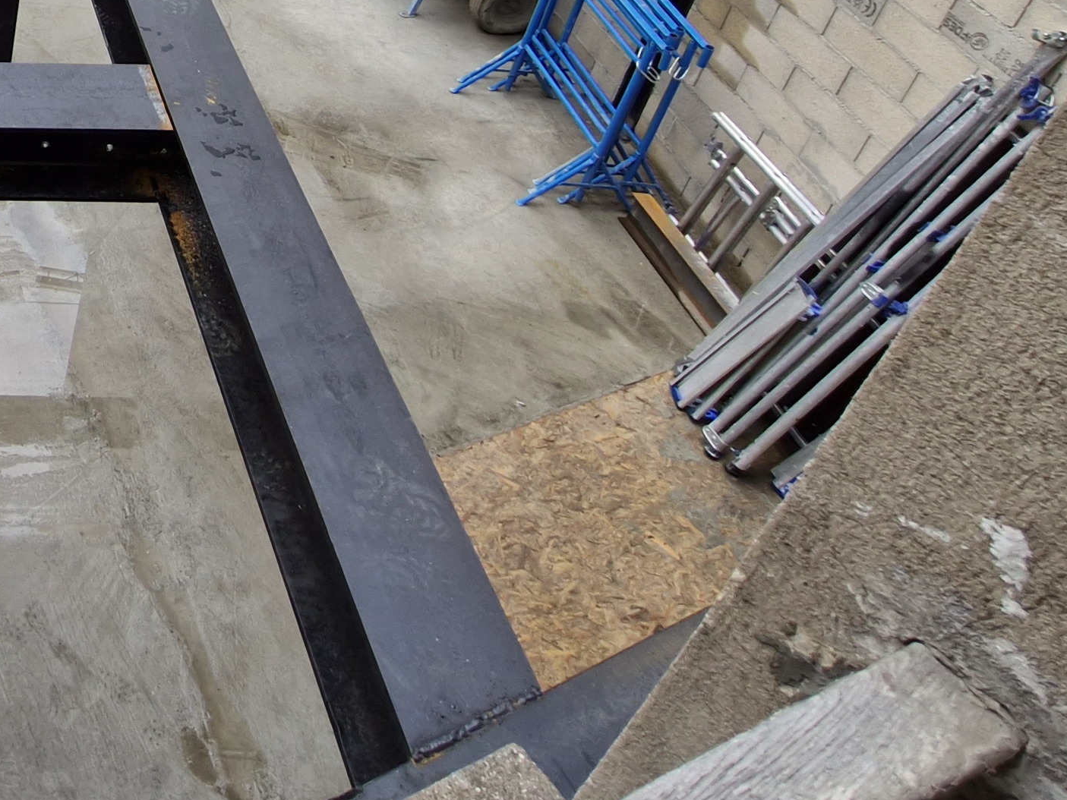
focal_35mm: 37
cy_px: -171
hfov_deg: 38.3
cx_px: -191
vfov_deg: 31.9
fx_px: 1141
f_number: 2.2
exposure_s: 1/50
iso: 50
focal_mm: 1.74
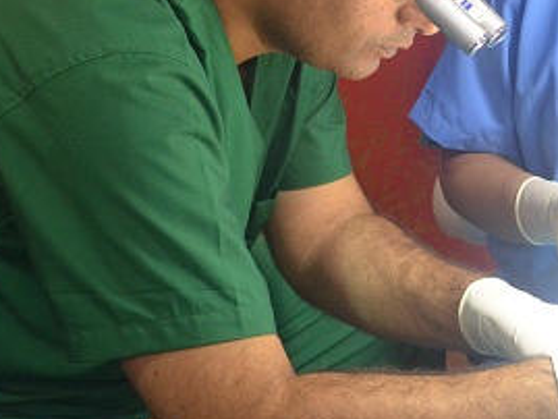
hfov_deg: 20.3
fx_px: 1532
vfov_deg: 15.4
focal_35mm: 95
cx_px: 487
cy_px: 60
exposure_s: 1/30
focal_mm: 24
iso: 900
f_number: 4
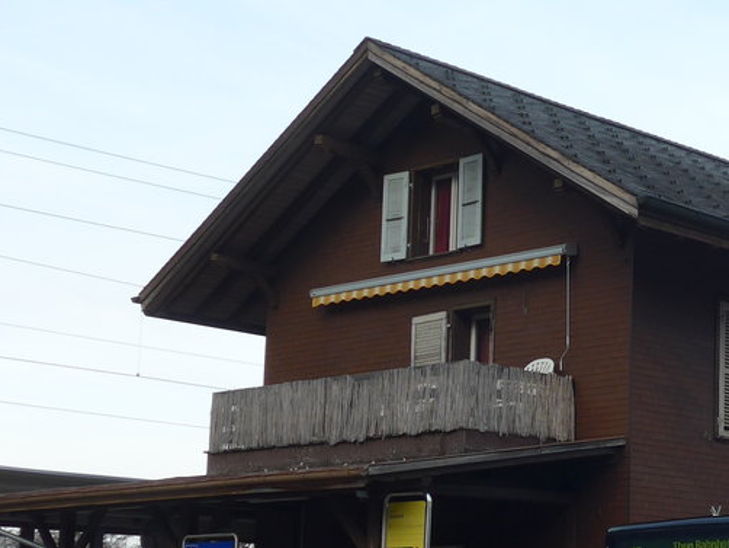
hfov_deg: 21.8
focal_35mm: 86
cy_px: 352
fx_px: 1812
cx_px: 764
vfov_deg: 17.2
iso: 80
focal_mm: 7.5
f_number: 2.8
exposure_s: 1/500
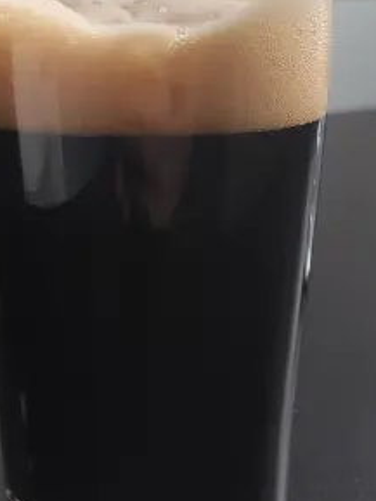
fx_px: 1042
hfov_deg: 19.5
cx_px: -54
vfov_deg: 26.3
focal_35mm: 72
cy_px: 68
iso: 1699
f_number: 1.75
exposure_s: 1/20
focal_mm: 4.77
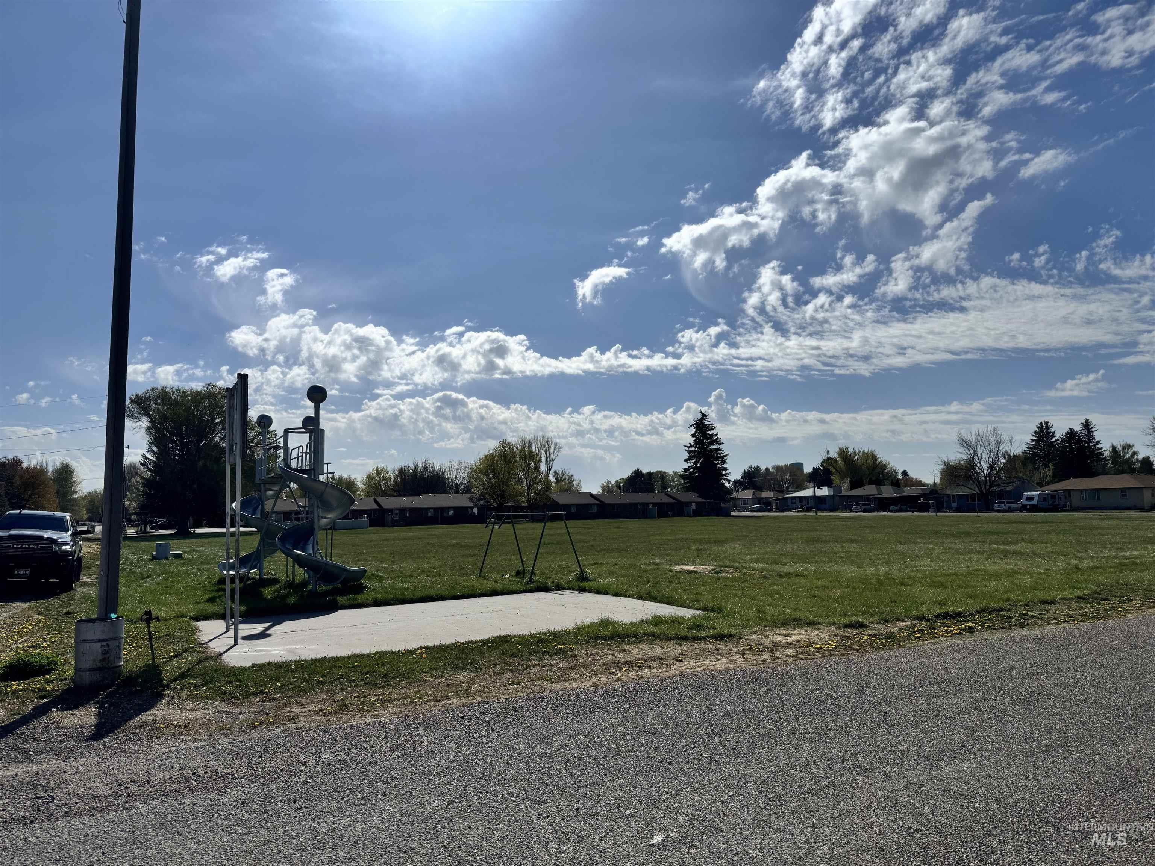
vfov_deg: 56.8
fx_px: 801
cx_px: 578
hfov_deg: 71.6
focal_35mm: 24
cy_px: 433
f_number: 1.78
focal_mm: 6.76
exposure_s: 1/15152
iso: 64
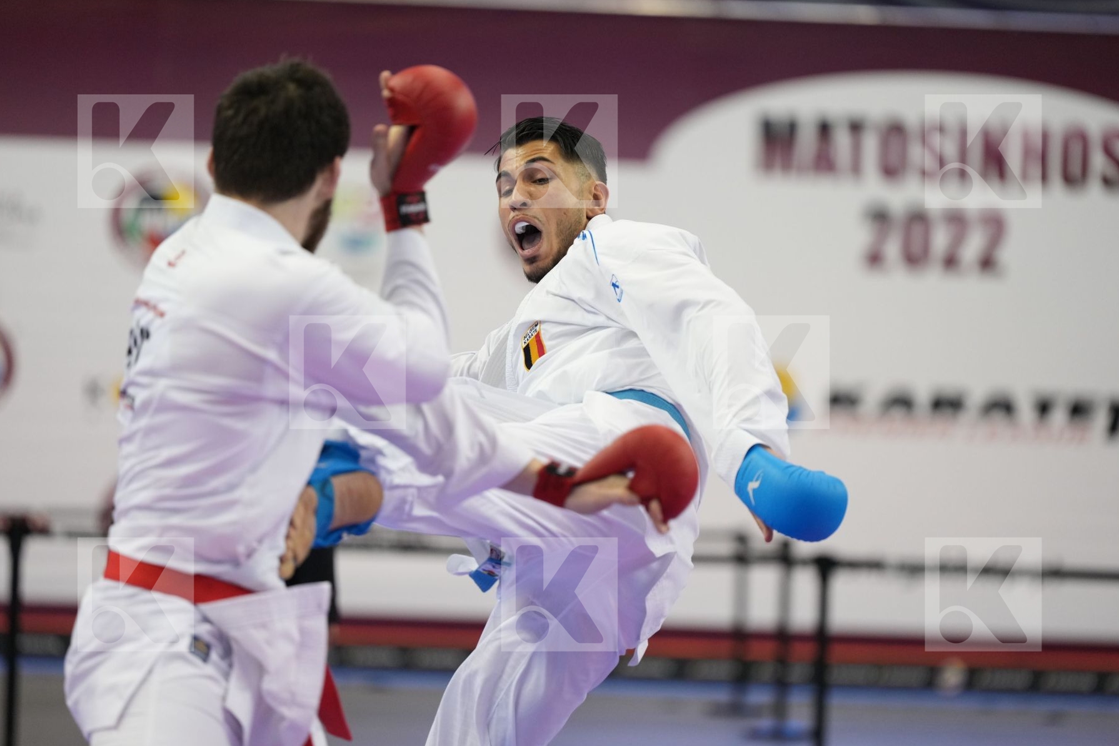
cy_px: 372
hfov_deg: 10.9
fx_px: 5875
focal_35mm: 189
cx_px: 560
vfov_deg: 7.3
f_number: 2.8
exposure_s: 1/1000
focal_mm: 188
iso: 2500
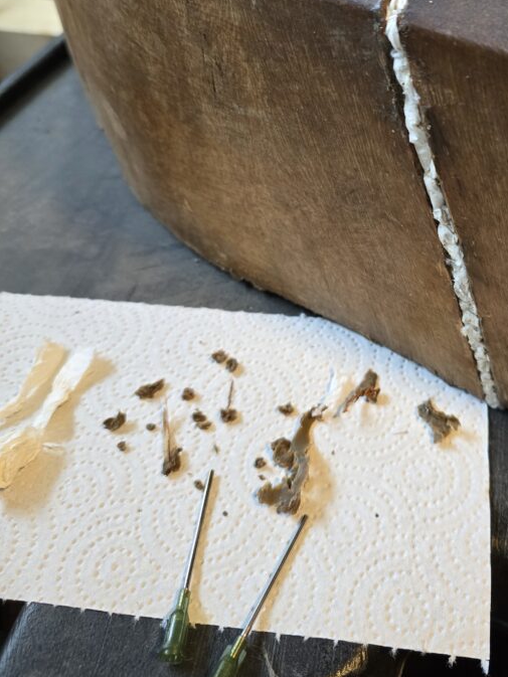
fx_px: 685
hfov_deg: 39.5
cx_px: 385
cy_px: 234
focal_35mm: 35
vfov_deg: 51.8
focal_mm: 6.3
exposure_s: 1/120
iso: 400
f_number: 1.7
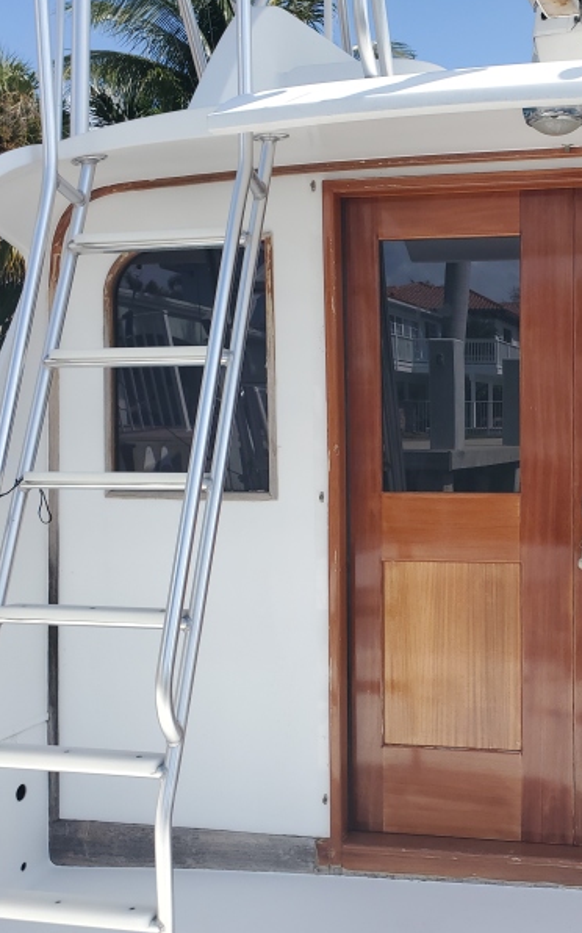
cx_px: 526
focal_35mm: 37
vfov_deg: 52.8
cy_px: 465
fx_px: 940
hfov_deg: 32.6
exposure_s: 1/1222
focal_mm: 4.3
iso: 50
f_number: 2.4
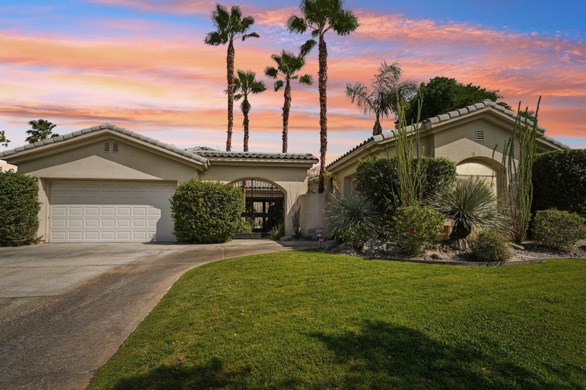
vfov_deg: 70.4
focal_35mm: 17
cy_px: 195
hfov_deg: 93.3
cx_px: 293
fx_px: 277
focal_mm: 17
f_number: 7.1
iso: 100
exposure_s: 1/500
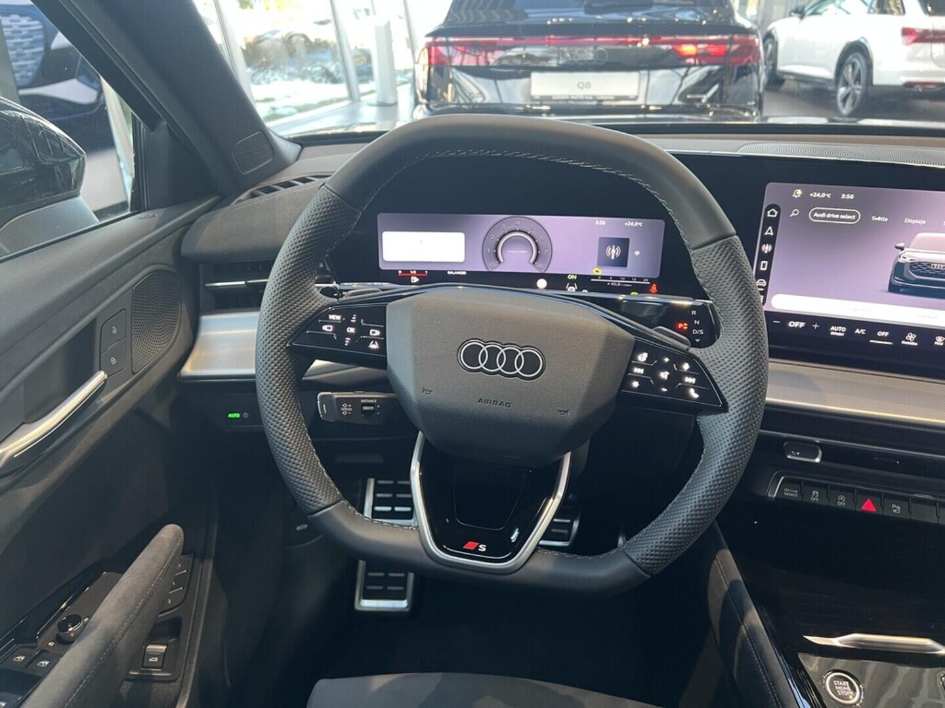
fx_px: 710
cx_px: 472
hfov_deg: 67.3
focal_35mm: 26
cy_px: 354
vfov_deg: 53.1
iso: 160
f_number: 1.5
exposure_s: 1/60
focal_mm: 5.7
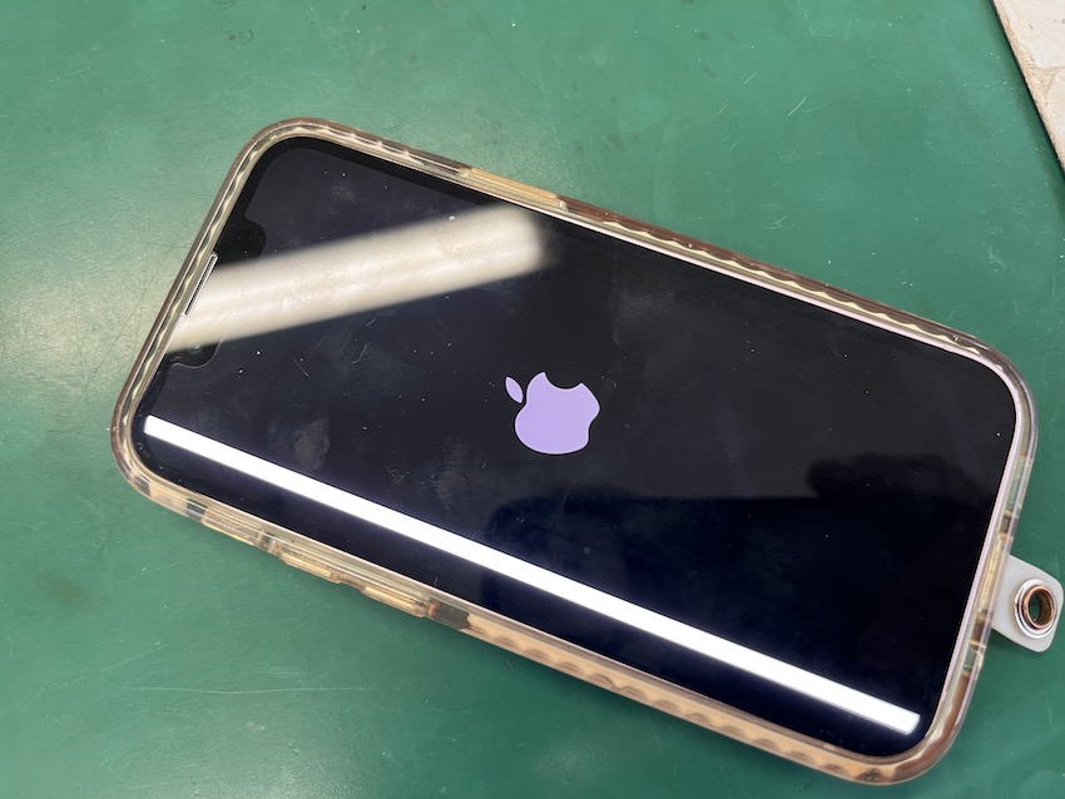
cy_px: 400
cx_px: 532
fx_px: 800
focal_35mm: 26
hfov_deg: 67.3
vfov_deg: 53.1
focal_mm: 5.1
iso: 80
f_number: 1.6
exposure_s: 1/50
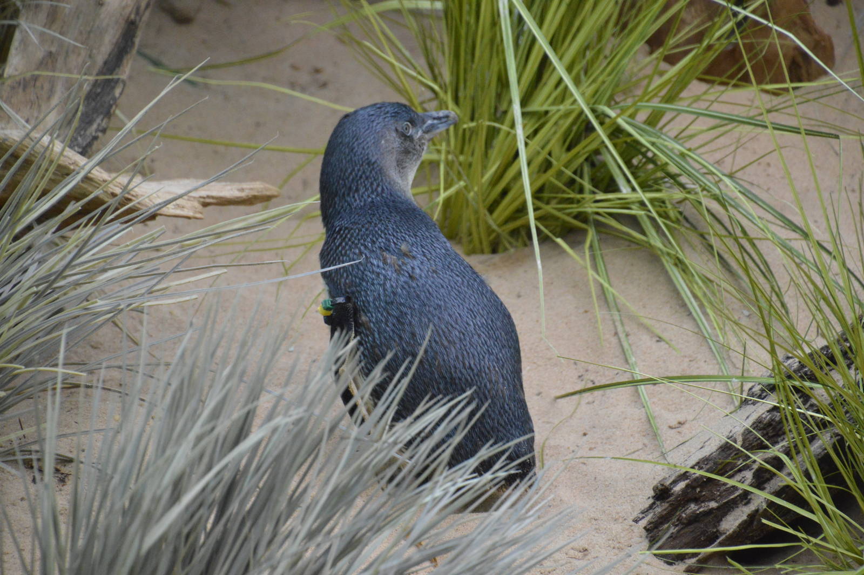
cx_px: 432
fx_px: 8633
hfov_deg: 5.7
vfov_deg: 3.8
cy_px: 288
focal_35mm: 360
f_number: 6.3
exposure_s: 1/500
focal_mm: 240
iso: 2800
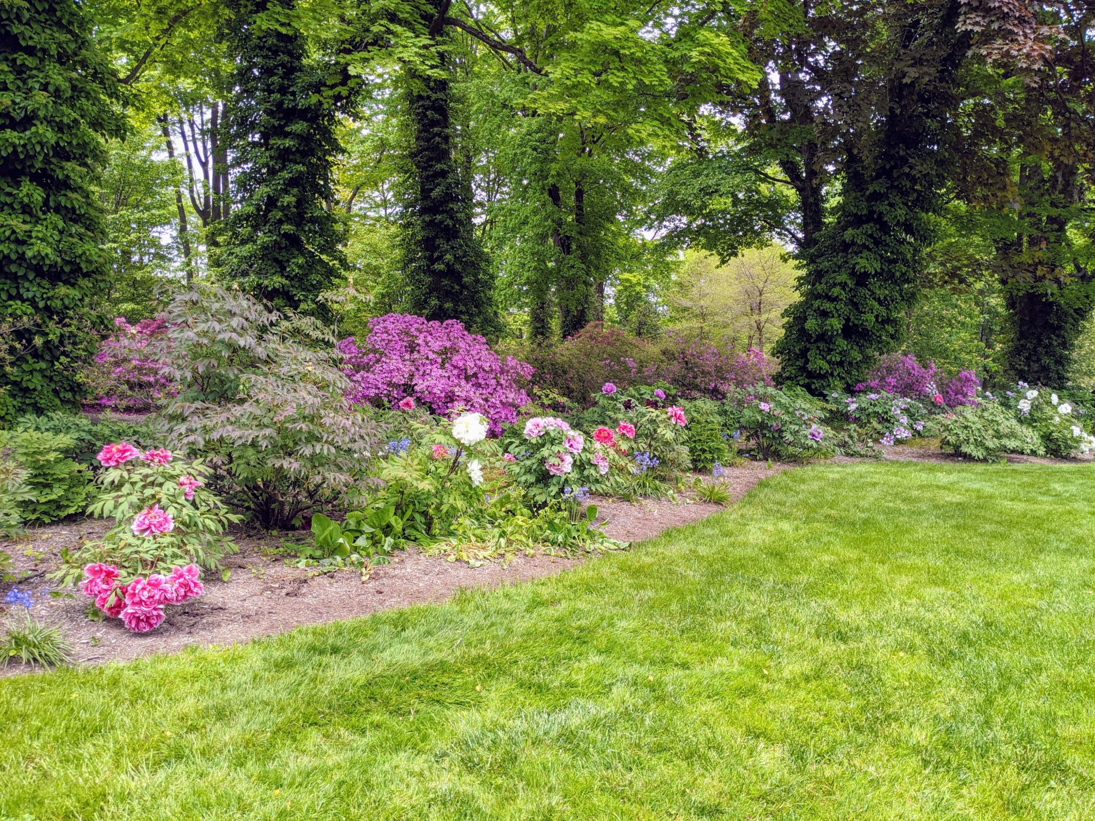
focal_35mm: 27
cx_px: 548
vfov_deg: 51.4
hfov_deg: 65.3
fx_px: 854
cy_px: 410
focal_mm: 4.38
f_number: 1.73
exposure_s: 1/618
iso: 53
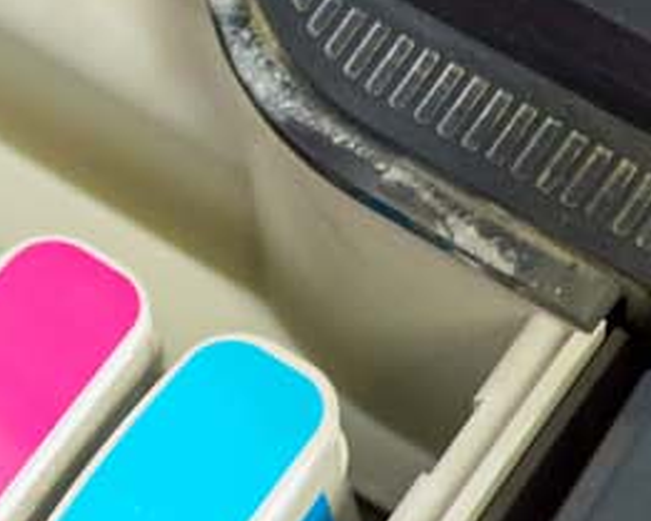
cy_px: 216
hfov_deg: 7.5
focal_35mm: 252
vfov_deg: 6.1
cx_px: -284
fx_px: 4857
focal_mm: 35
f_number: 2
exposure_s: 1/160
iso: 800
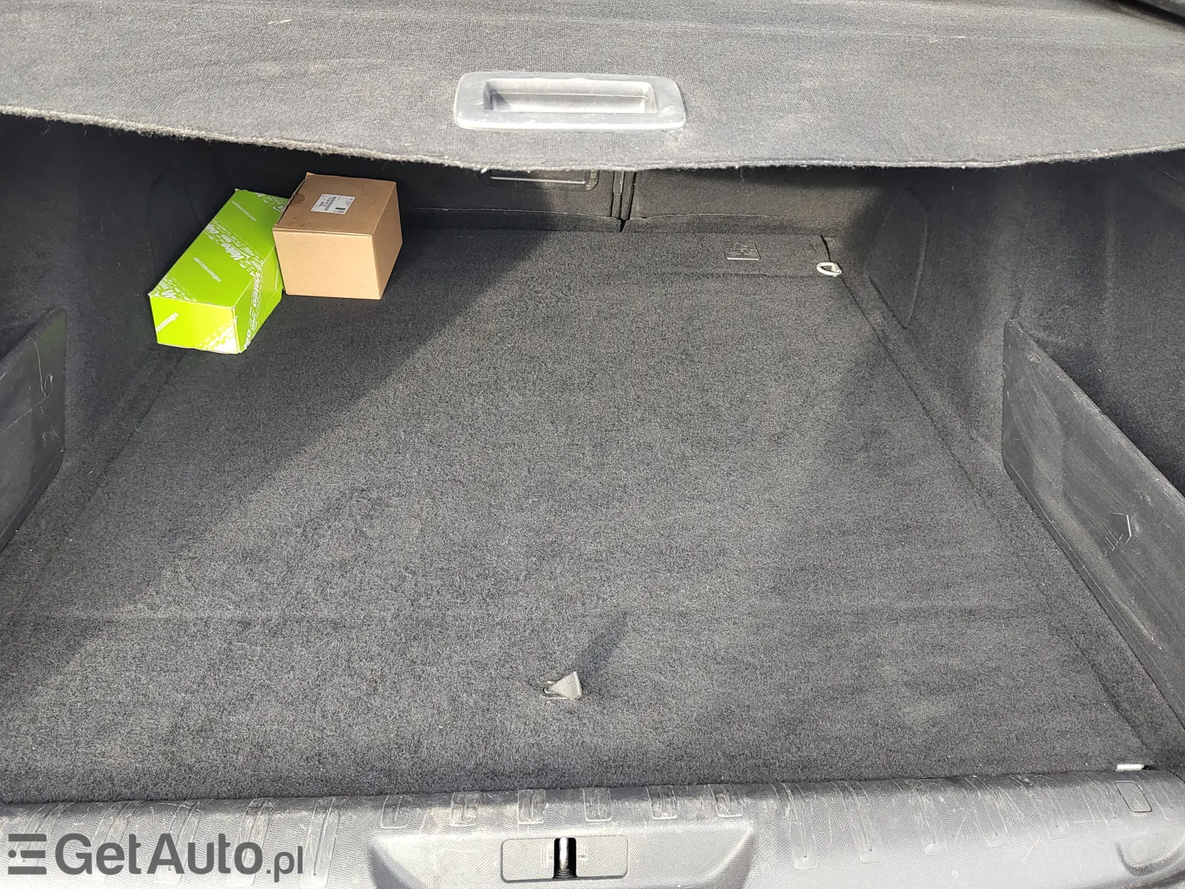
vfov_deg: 58.9
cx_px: 592
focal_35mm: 23
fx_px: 787
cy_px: 444
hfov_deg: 73.9
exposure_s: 1/100
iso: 266
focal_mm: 5.56
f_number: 1.8
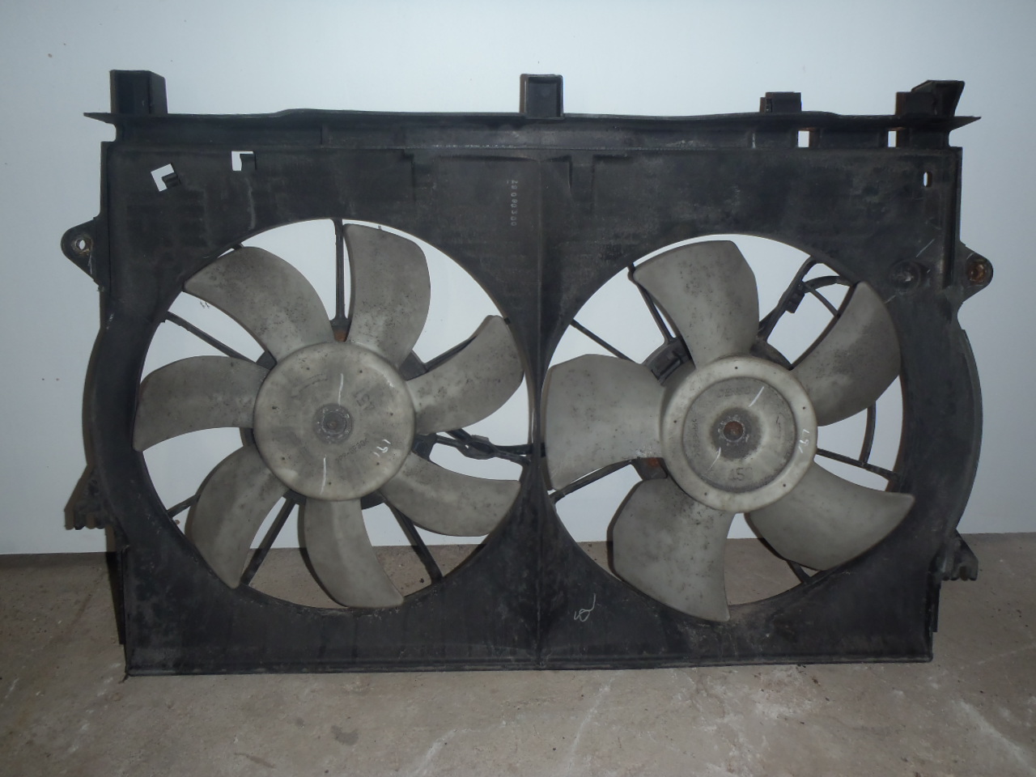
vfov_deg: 49.7
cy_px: 388
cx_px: 518
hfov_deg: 63.4
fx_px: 838
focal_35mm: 28
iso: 100
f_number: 3.9
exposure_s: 1/30
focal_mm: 5
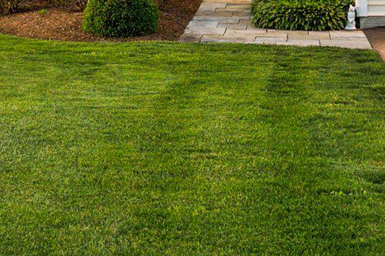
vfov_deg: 9.8
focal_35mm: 135
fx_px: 1444
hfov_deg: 14.6
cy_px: -144
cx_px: 489
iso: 200
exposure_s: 1/3
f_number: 9
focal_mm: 32
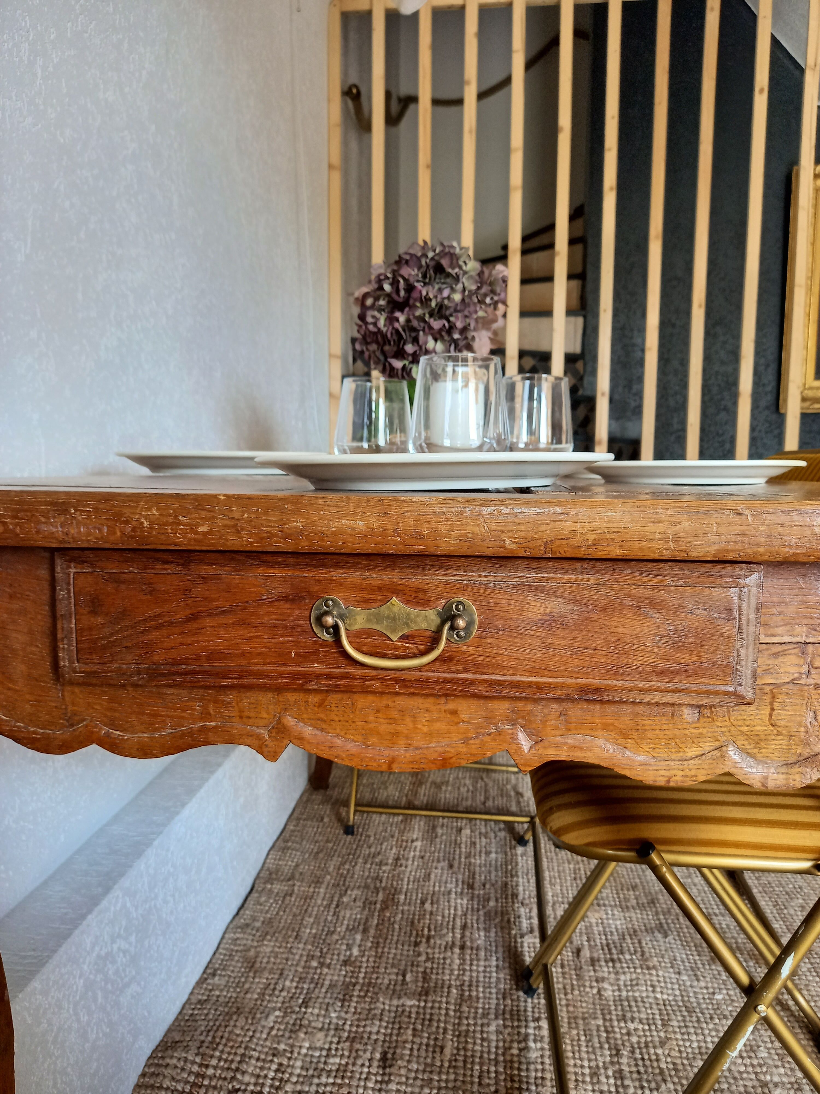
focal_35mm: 25
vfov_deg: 69.4
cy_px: 547
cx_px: 410
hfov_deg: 54.9
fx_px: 790
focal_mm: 4.6
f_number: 2
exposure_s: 1/50
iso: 200
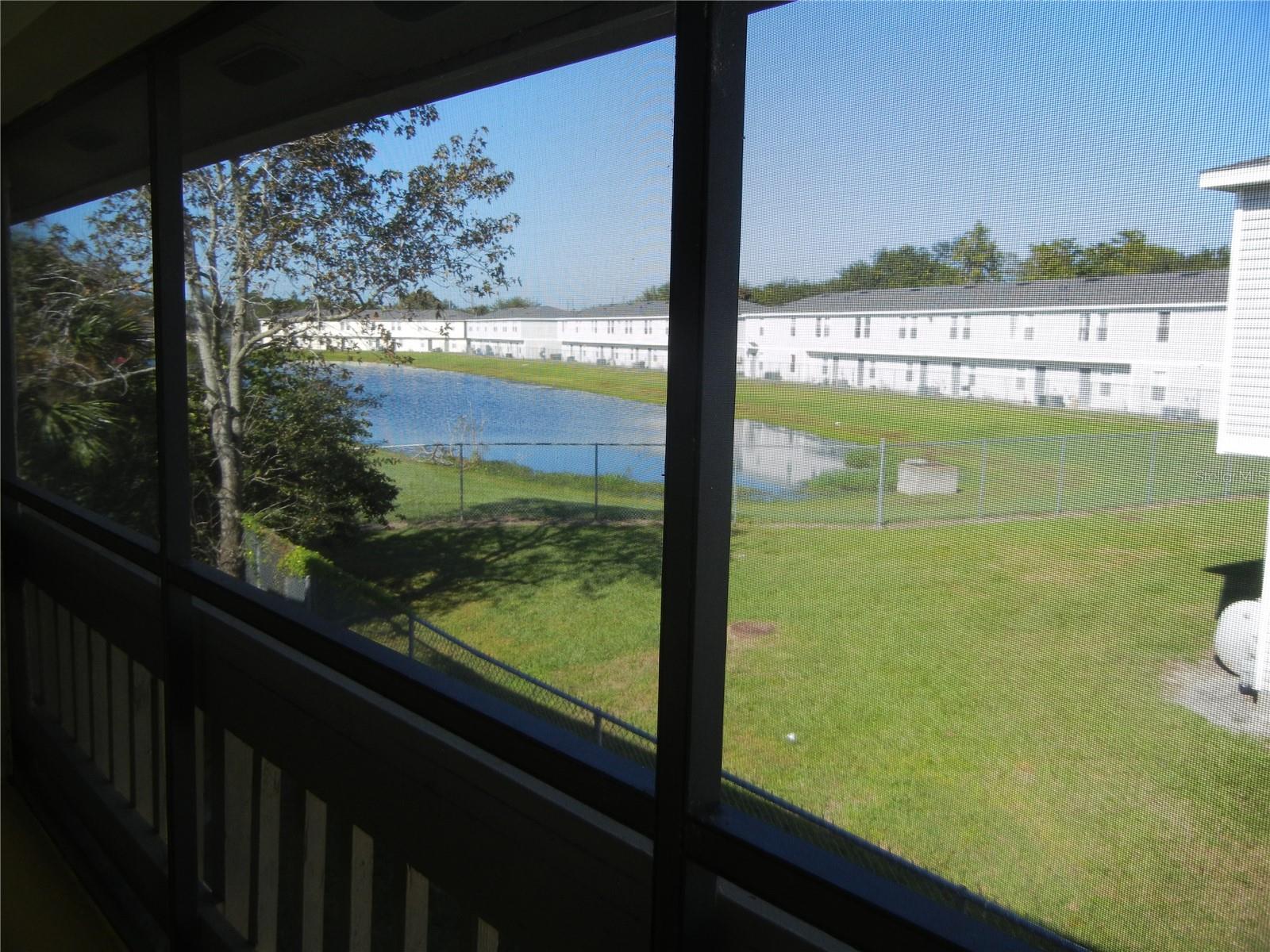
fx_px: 1101
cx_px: 635
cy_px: 476
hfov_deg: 60.0
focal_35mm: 30
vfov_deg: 46.8
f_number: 3.5
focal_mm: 5.4
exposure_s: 1/812
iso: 160
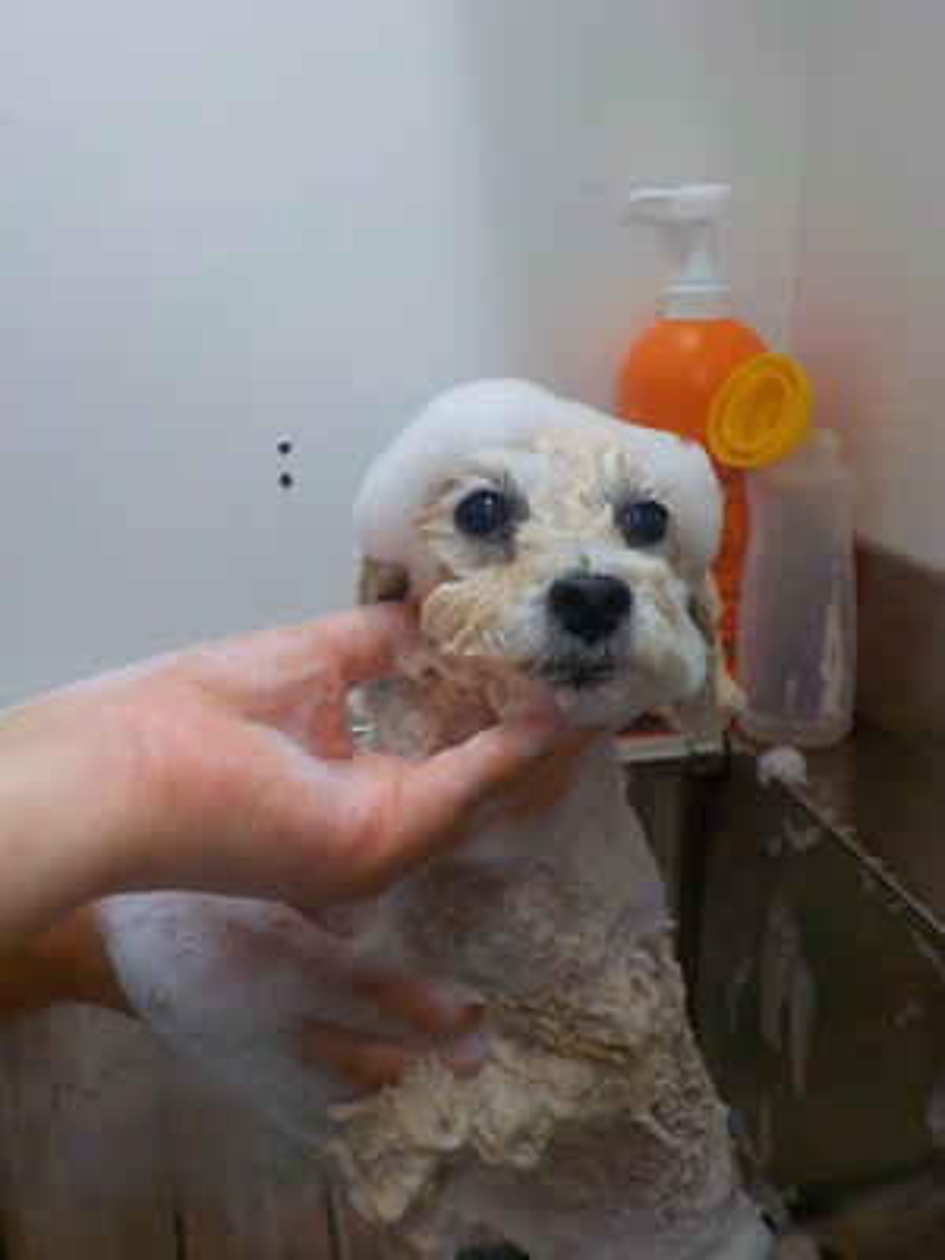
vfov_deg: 60.0
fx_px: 1092
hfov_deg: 46.8
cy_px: 630
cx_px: 472
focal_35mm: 30
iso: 220
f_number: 3.3
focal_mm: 4.1
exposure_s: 1/30
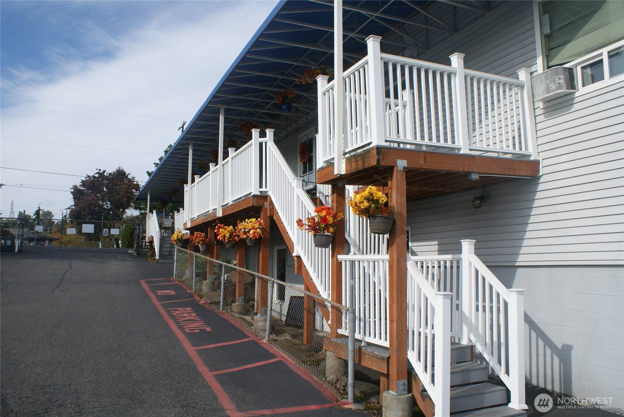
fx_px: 468
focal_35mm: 27
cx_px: 312
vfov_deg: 48.0
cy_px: 208
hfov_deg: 67.3
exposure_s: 1/160
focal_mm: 18
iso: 100
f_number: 10
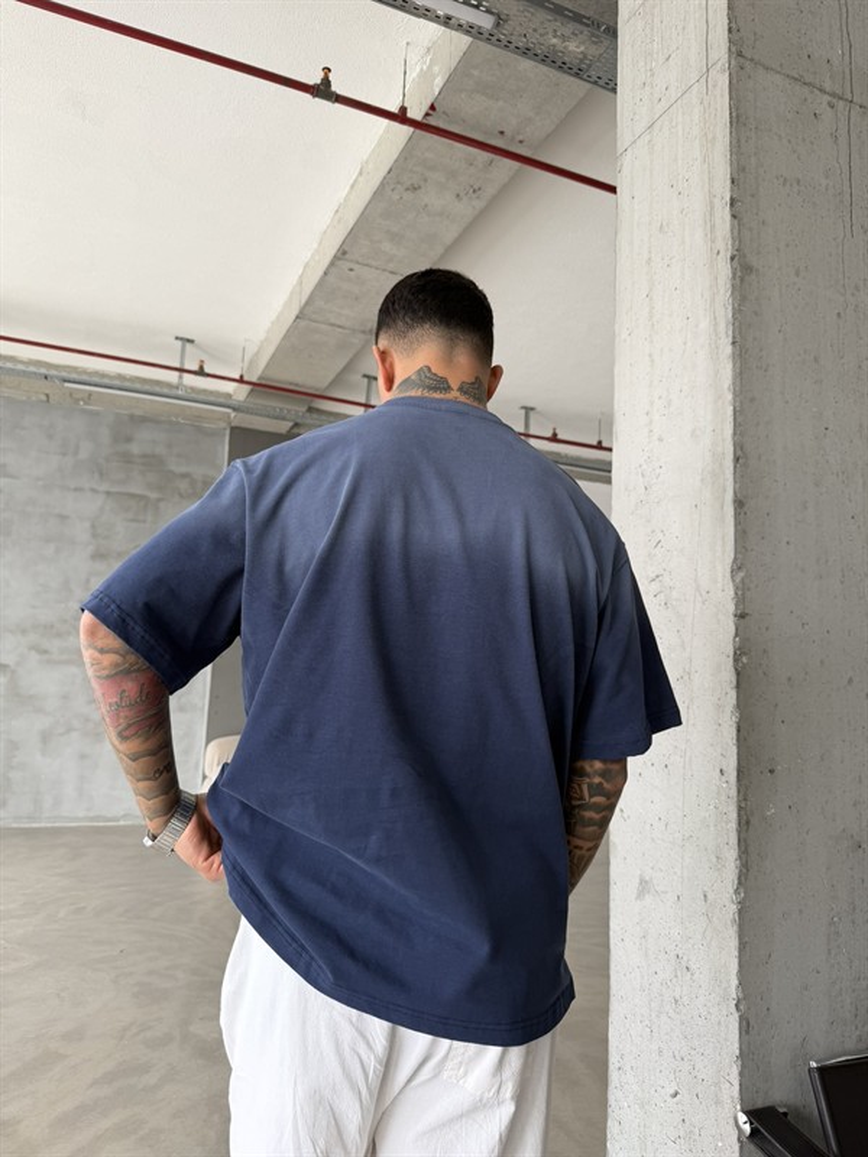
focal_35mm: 24
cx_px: 434
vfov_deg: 71.6
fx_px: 802
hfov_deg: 56.8
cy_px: 578
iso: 64
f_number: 1.78
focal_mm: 6.76
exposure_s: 1/137
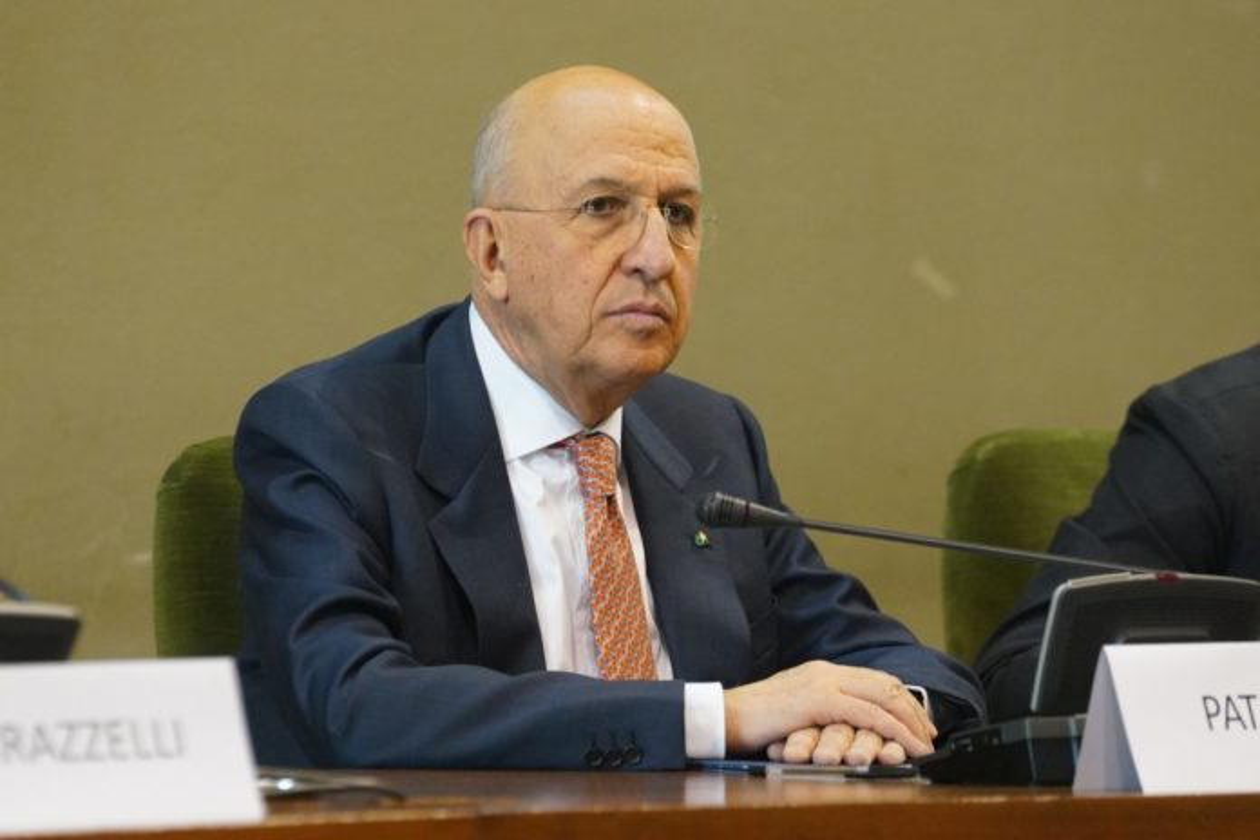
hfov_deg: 7.2
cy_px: 420
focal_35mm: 286
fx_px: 10009
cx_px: 630
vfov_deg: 4.8
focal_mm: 191
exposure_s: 1/125
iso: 5000
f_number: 4
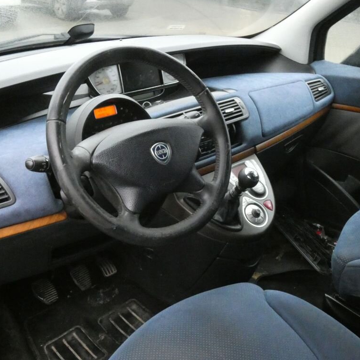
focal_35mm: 37
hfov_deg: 44.9
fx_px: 435
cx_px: 188
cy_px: 179
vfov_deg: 44.9
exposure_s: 1/40
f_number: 5.6
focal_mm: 5.5
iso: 1600
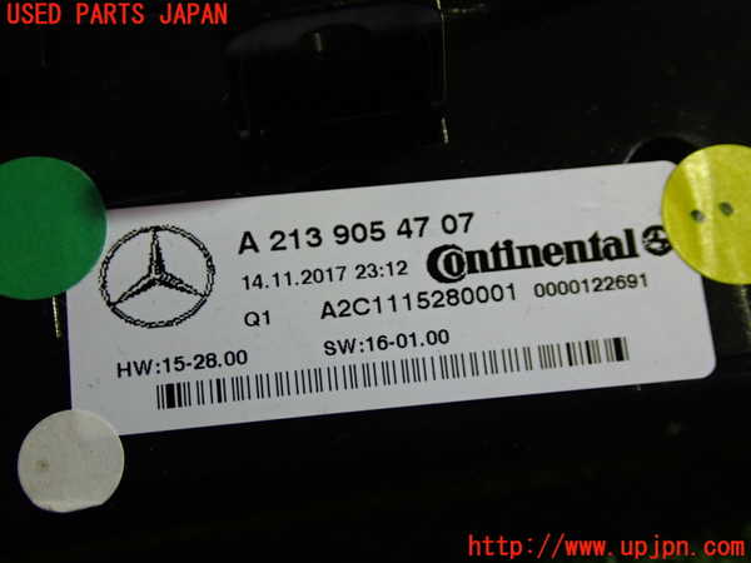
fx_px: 1172
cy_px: 282
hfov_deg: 35.5
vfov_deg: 27.0
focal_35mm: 54
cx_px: 376
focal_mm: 9.65
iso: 320
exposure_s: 1/50
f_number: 3.3
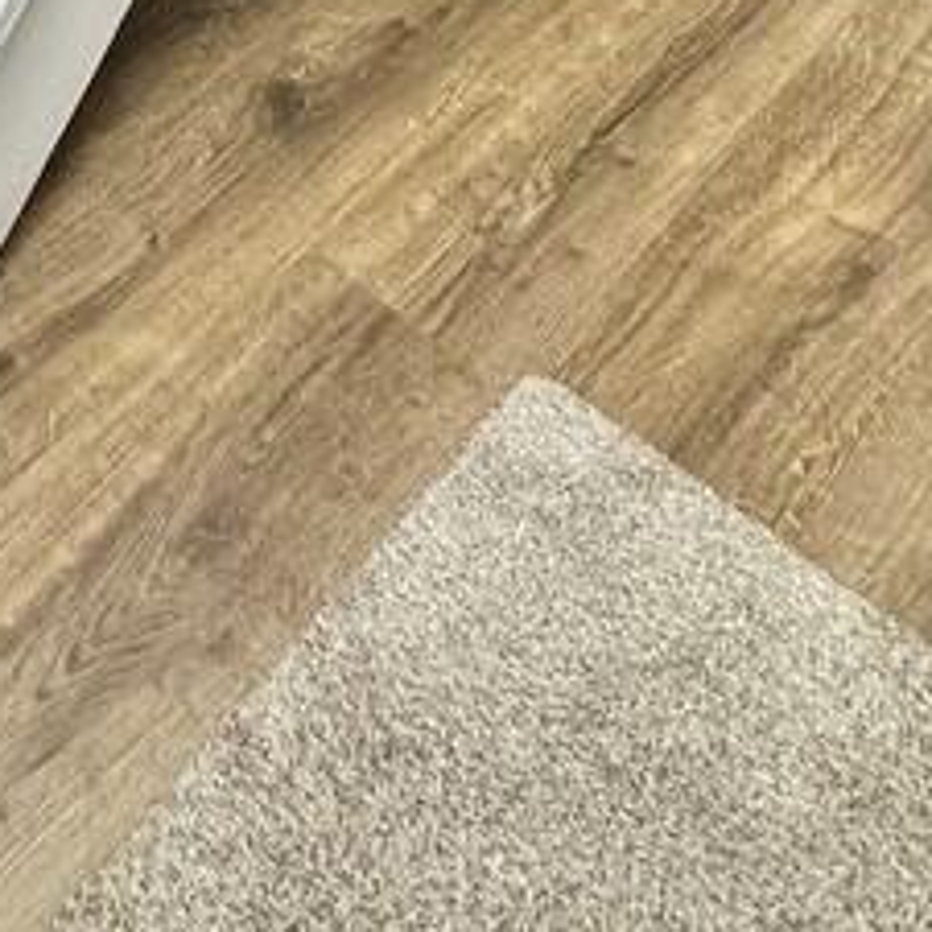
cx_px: -91
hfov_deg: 27.9
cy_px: -845
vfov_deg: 19.8
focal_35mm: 56
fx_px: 1706
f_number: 2.2
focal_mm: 2.22
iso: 160
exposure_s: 1/100
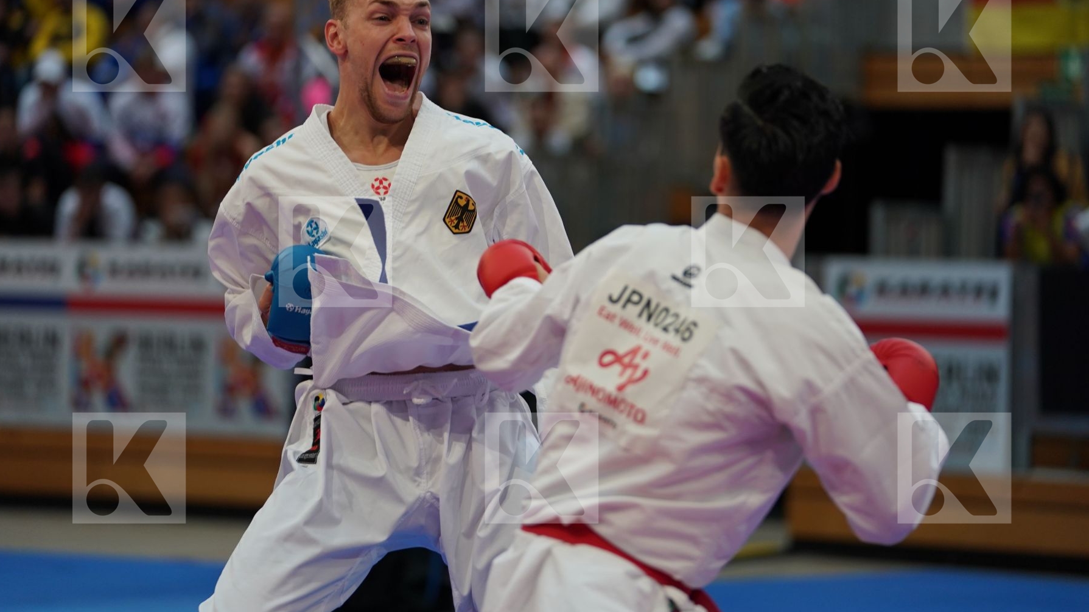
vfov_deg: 7.8
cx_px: 542
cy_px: 252
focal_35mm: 156
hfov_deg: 13.8
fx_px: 4504
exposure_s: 1/1000
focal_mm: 148
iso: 800
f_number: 2.8
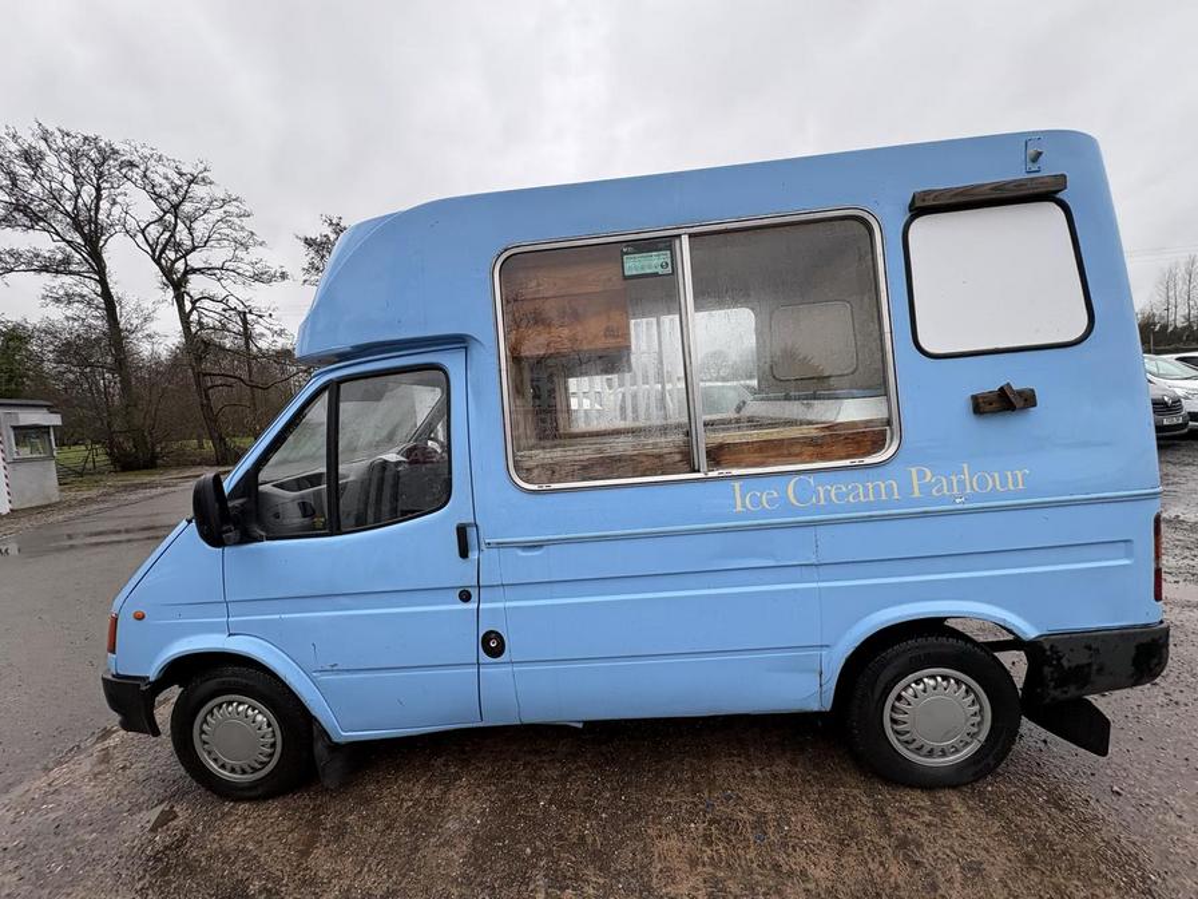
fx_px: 485
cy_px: 450
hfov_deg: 102.1
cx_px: 599
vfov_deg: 85.7
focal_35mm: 14
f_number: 2.2
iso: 50
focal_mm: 2.22
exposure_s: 1/99
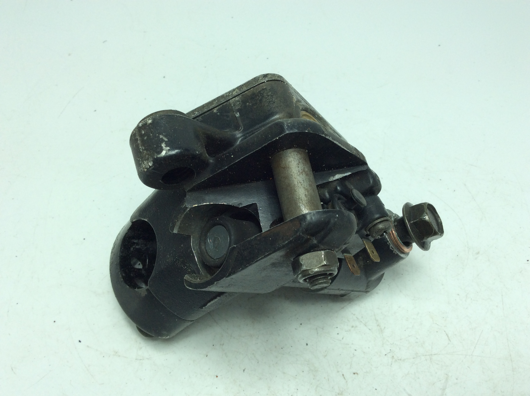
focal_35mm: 32
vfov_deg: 44.1
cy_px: 198
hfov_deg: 56.9
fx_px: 489
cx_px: 265
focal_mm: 3.3
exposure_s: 1/384
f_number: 2.4
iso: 32
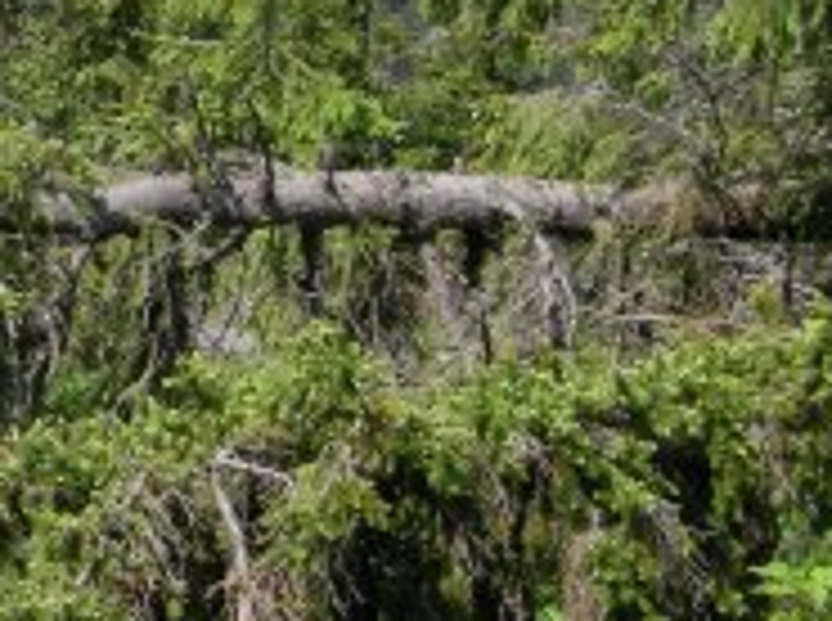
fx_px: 5158
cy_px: -184
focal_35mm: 215
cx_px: -576
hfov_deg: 8.9
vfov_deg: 6.8
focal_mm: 12.9
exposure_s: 1/273
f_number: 6.1
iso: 100
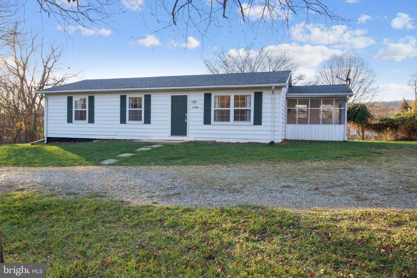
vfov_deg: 49.6
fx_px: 301
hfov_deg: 69.4
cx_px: 208
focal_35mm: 26
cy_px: 139
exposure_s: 1/100
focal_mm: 26
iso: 200
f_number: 8
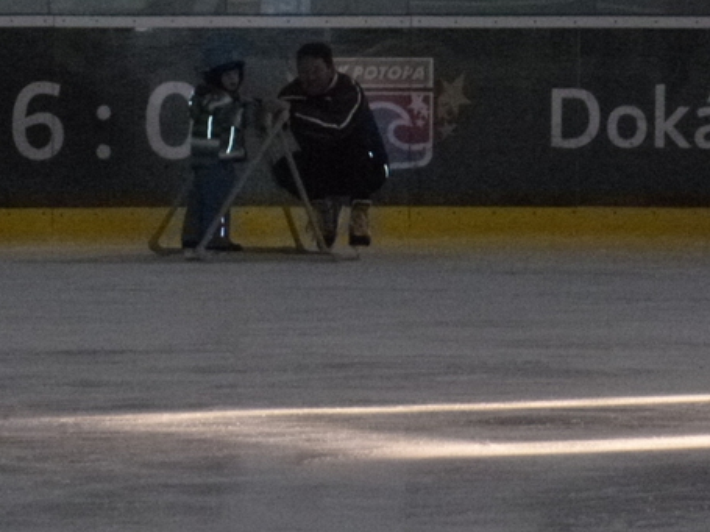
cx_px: 192
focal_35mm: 341
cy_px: 117
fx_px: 6992
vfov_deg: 4.4
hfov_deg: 5.8
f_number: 5.8
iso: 1000
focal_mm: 34.6
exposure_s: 1/125
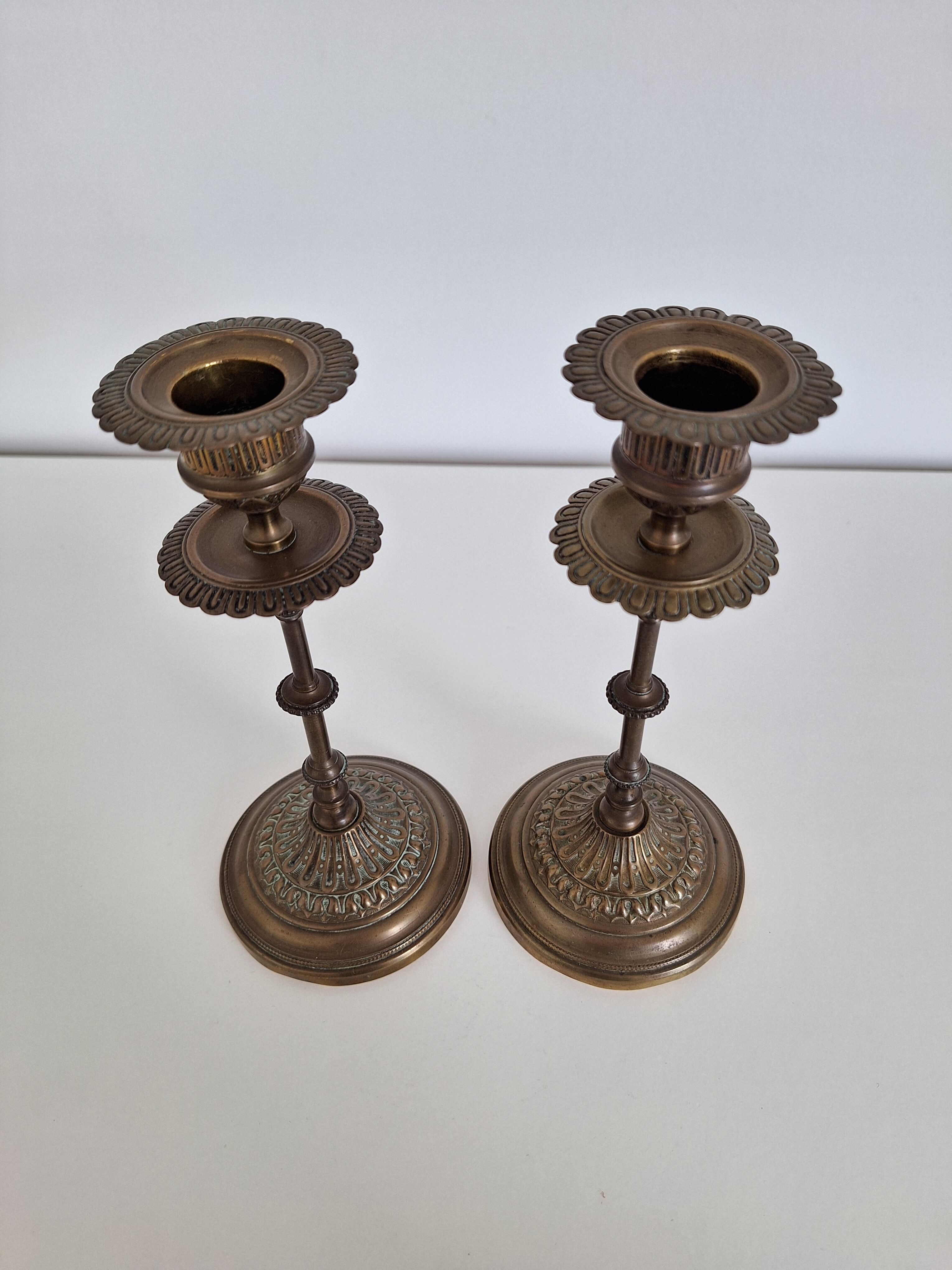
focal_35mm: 23
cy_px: 635
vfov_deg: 73.9
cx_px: 476
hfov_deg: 58.9
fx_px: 843
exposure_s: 1/100
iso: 64
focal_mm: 5.54
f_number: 1.8
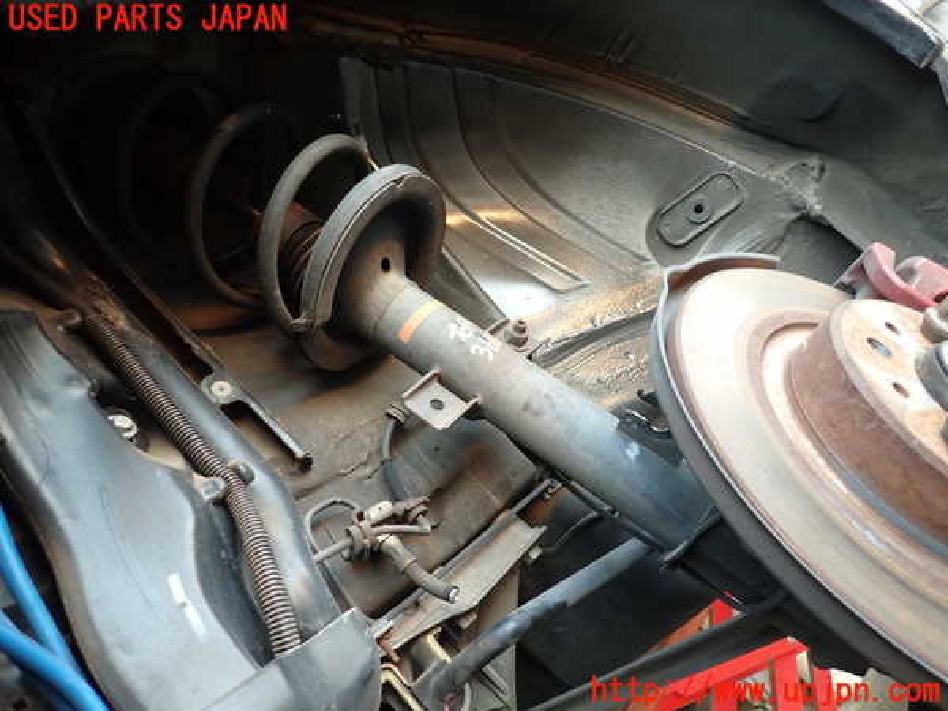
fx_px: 685
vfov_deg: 54.9
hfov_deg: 69.4
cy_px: 356
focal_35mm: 25
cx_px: 474
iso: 200
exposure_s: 1/40
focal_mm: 4.5
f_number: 2
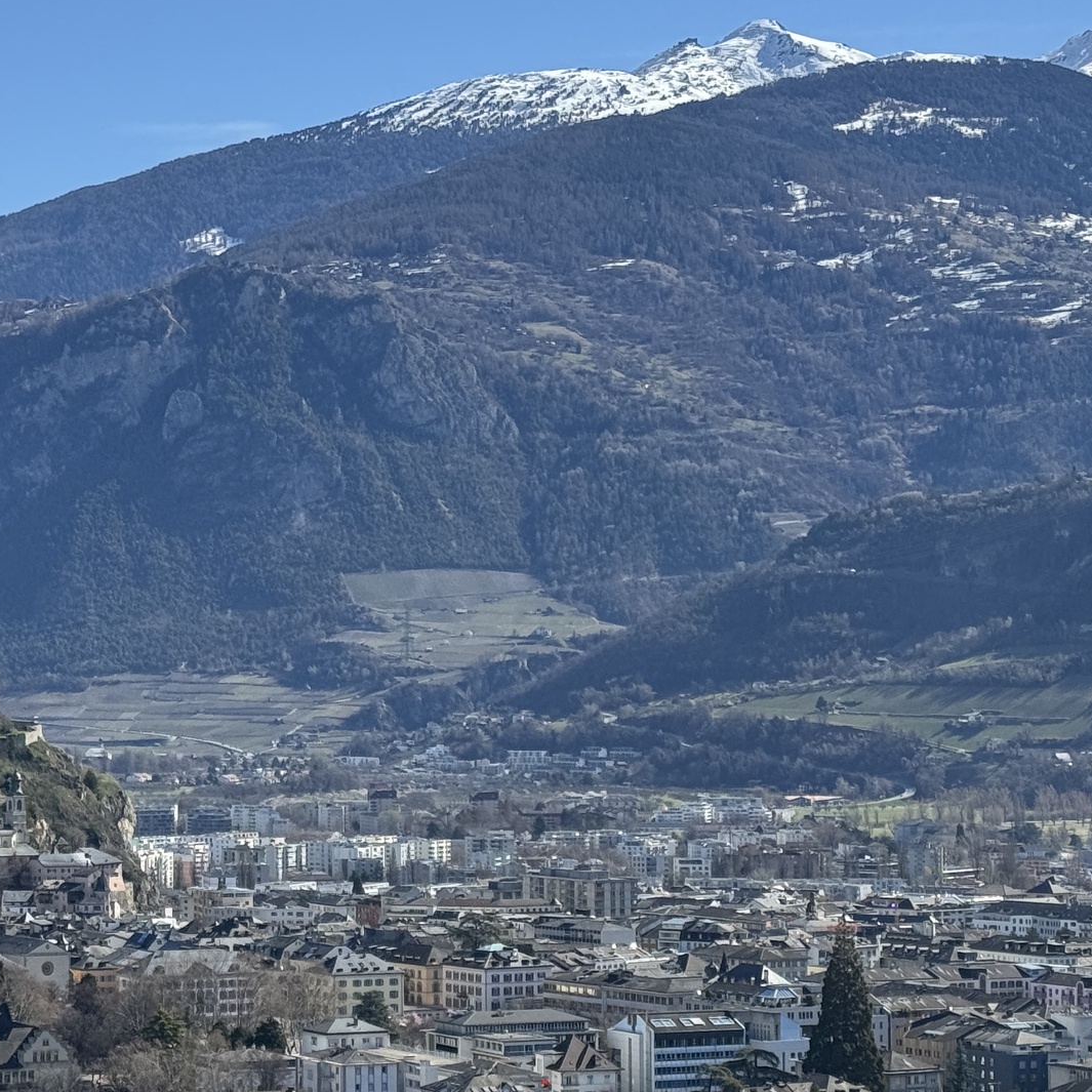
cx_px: 213
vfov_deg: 17.0
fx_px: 3640
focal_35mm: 102
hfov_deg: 16.9
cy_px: 665
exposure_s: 1/4608
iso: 64
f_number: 1.78
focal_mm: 6.76
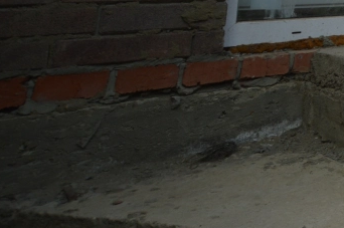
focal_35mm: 55
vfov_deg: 20.5
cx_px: 628
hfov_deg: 21.7
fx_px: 525
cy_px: -128
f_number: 7.1
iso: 100
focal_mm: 10
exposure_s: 1/200
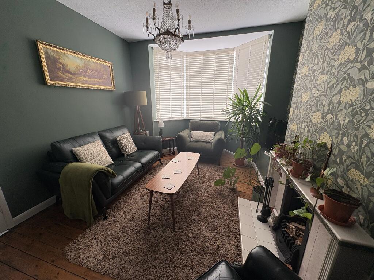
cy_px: 140
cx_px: 187
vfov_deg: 85.7
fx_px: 151
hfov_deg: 102.1
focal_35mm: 14
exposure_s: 1/99
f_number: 2.2
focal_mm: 2.22
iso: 40
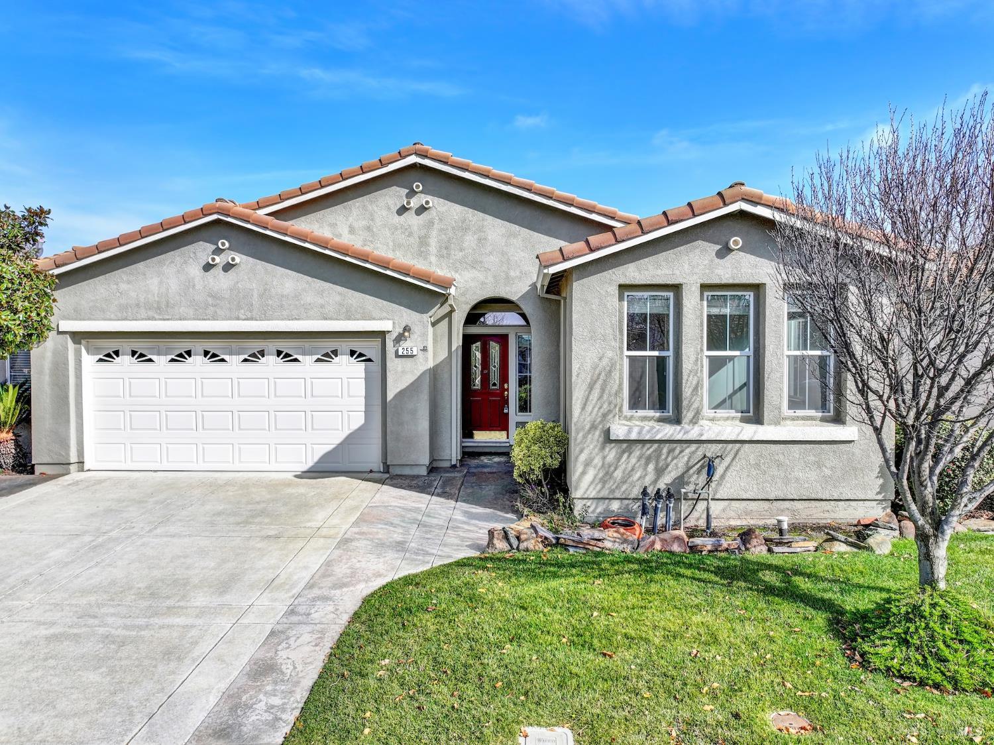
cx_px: 497
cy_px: 372
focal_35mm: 24
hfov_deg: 71.6
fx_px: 689
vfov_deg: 56.8
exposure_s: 1/2000
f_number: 2.8
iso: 110
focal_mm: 12.3
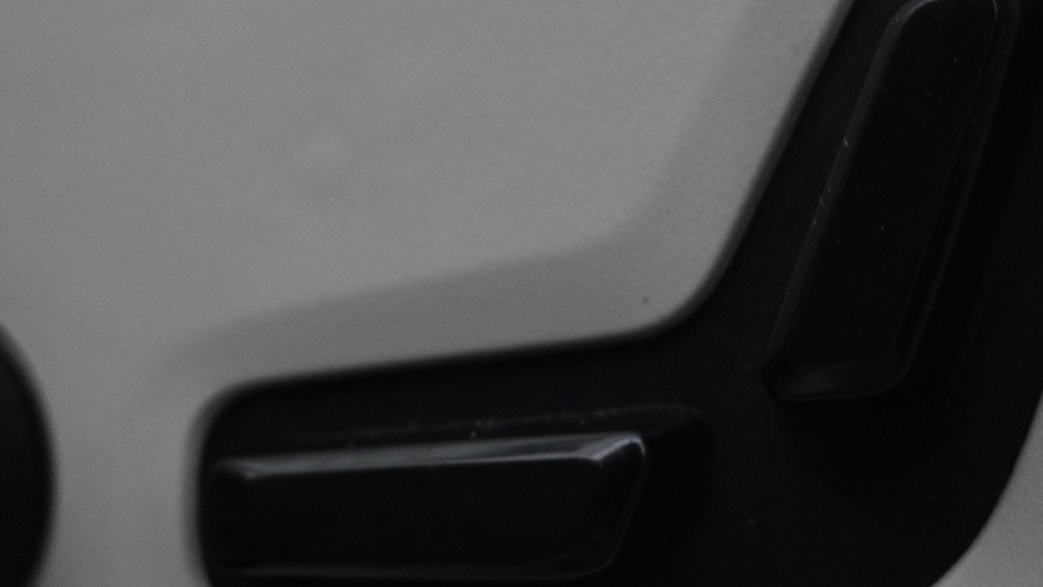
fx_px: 2061
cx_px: 425
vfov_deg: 16.2
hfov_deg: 28.3
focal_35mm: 75
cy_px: 207
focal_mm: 24.5
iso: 1600
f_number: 4.2
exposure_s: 1/40
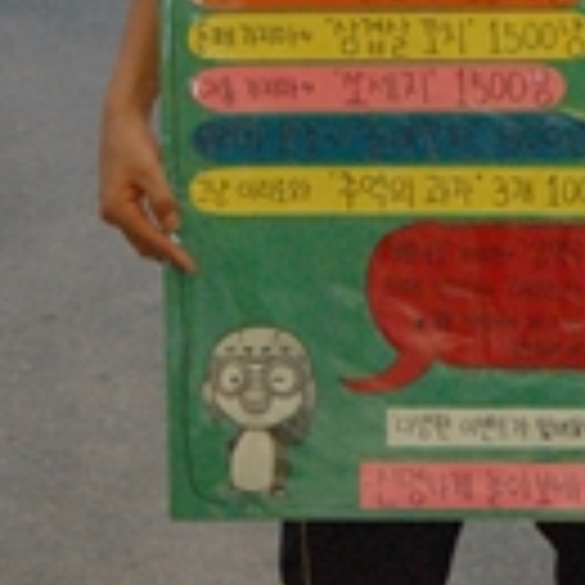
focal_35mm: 149
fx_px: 2849
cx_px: 536
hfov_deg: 11.6
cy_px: -68
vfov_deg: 11.5
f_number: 9
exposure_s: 1/2500
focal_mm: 38
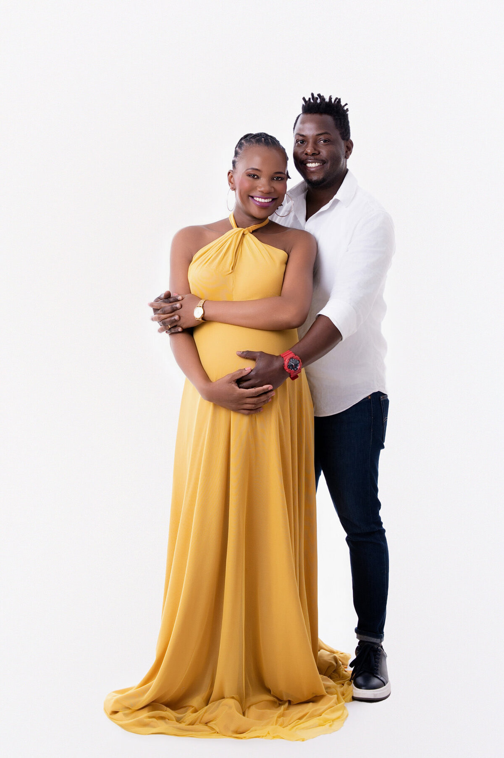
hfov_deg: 30.5
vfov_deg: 44.5
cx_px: 252
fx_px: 926
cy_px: 379
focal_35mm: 44
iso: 200
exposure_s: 1/160
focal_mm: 44
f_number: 7.1
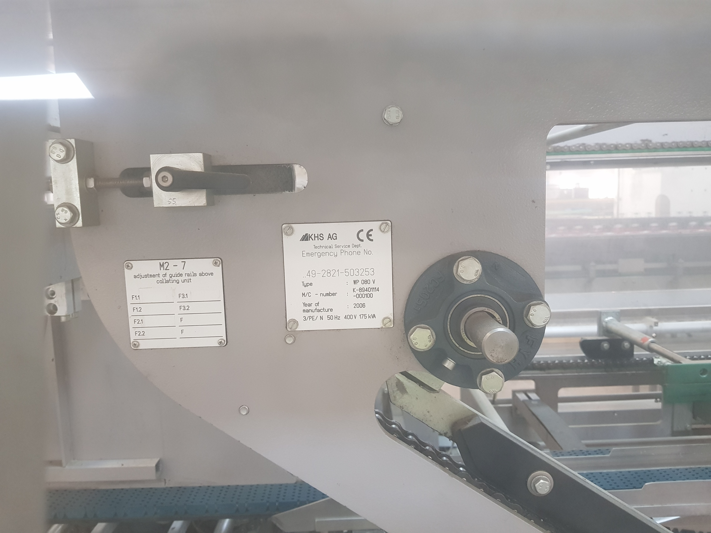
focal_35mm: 26
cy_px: 266
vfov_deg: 53.1
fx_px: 534
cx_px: 356
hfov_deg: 67.3
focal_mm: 4.3
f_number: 1.7
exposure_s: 1/17
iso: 250
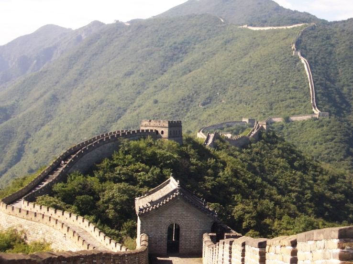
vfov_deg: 23.6
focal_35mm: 62
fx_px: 632
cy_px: 132
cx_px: 176
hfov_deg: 31.2
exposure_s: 1/800
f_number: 3.5
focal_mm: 10.2
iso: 100
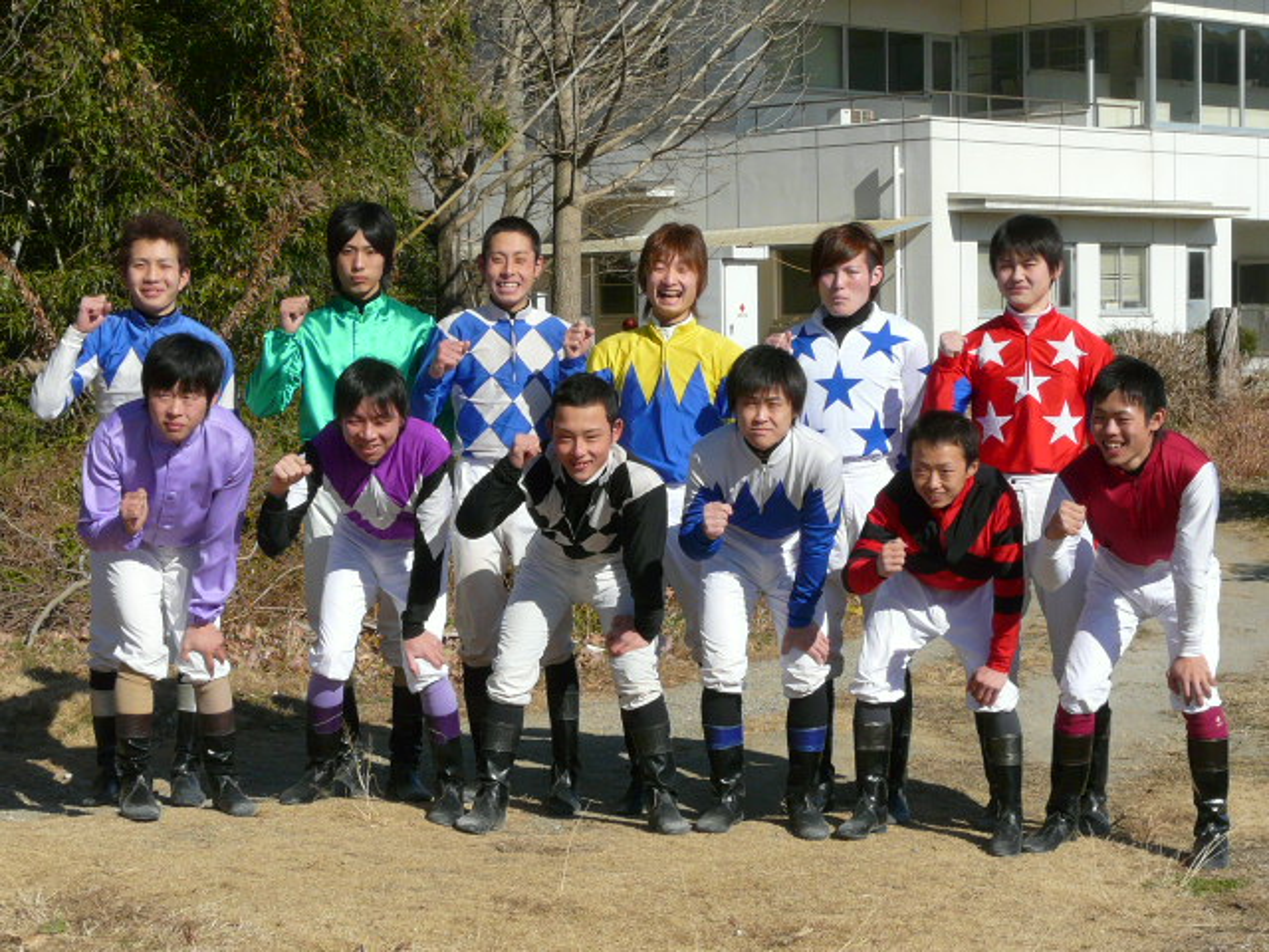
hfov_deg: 26.0
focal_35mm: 75
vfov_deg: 19.6
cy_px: 476
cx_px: 634
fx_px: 2749
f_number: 5.6
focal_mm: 9.8
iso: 100
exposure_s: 1/640
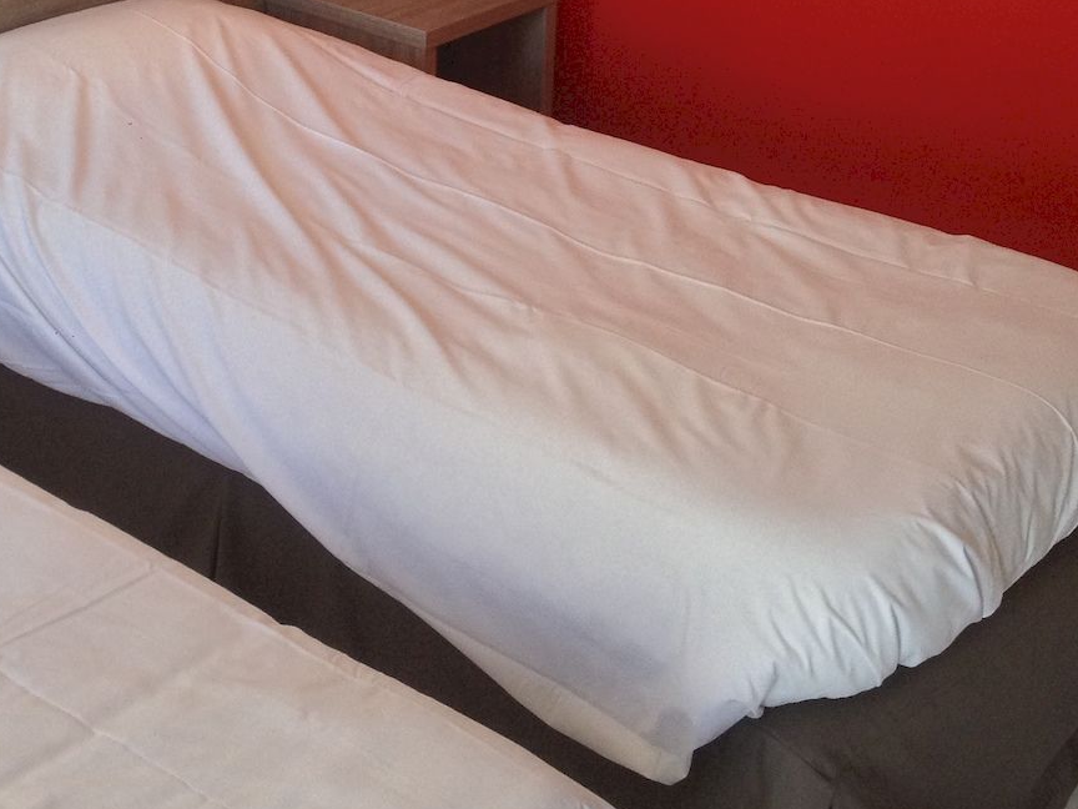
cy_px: 65
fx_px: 2522
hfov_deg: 23.8
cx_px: 212
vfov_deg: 17.9
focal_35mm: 81
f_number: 2.4
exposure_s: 1/120
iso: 100
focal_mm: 4.28
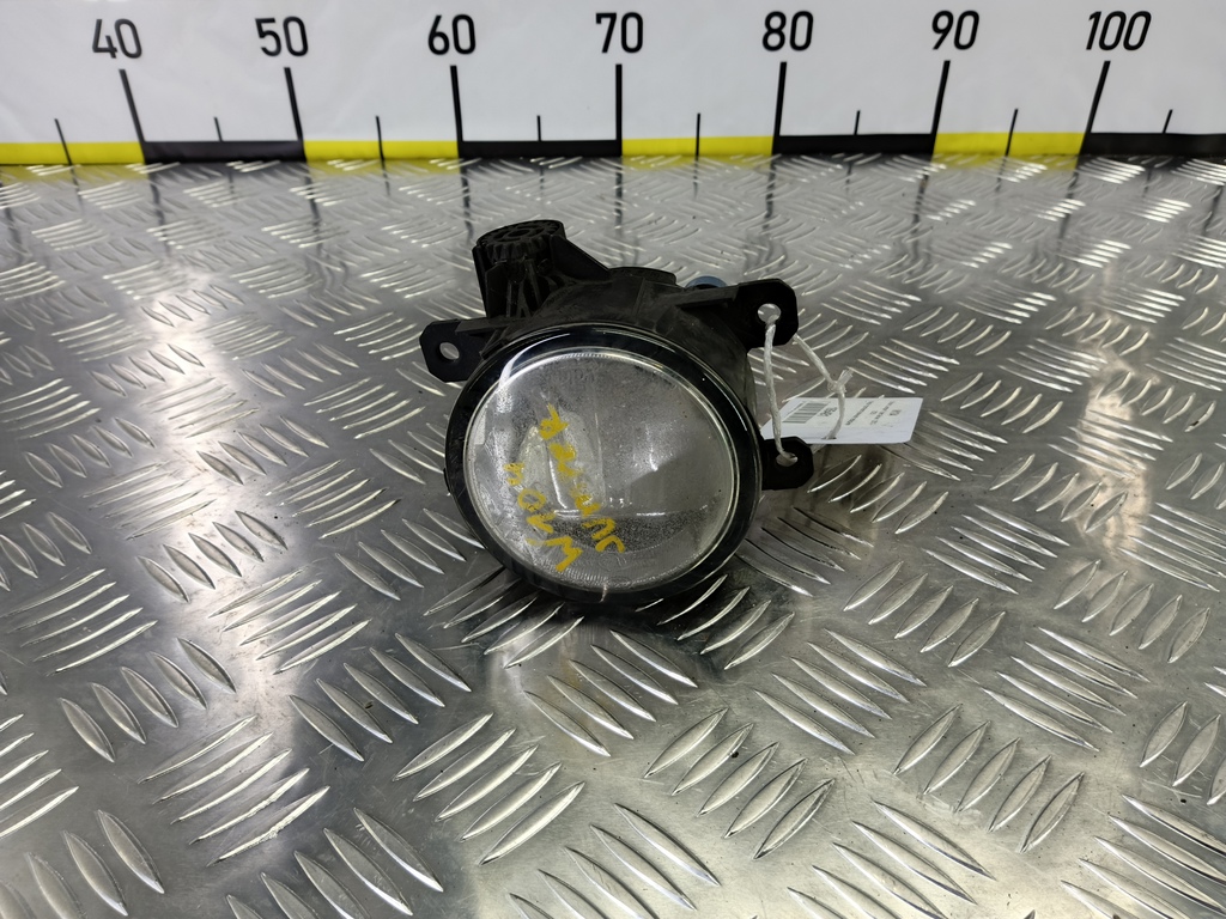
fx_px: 815
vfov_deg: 58.9
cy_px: 460
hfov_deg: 73.9
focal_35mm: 23
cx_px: 613
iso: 103
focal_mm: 4.11
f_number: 1.6
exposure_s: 1/33.3
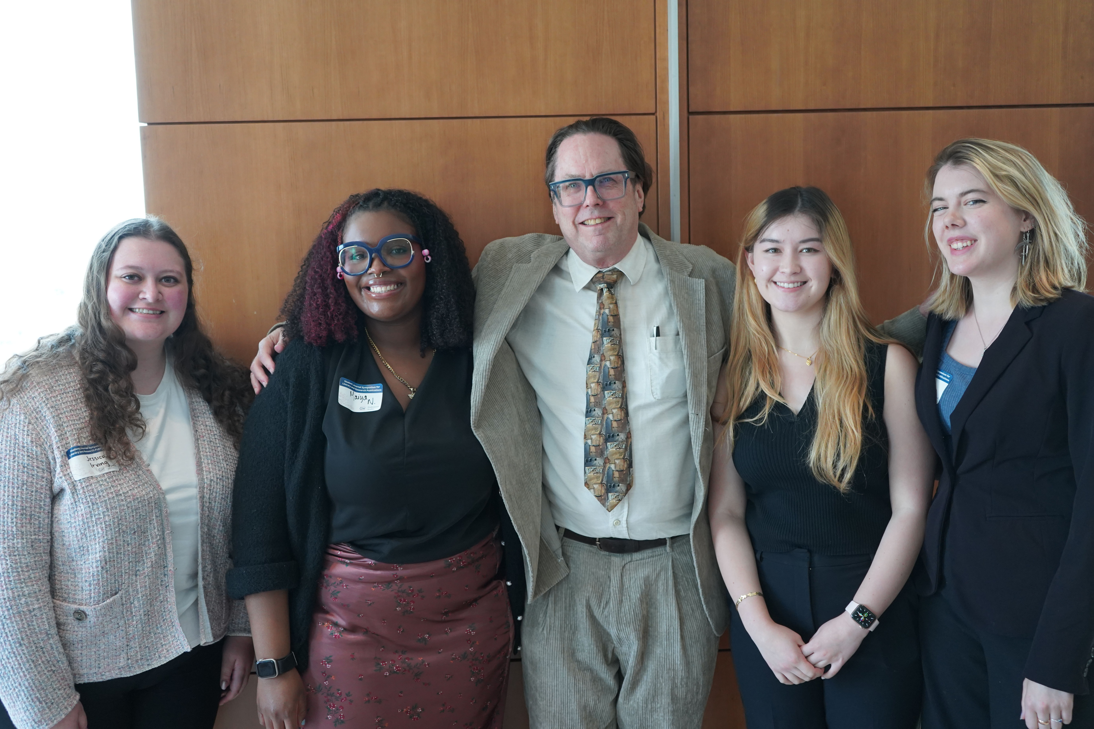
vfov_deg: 35.9
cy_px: 364
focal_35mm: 37
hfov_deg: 51.9
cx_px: 547
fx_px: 1124
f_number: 4
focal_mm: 37
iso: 2000
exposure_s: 1/160
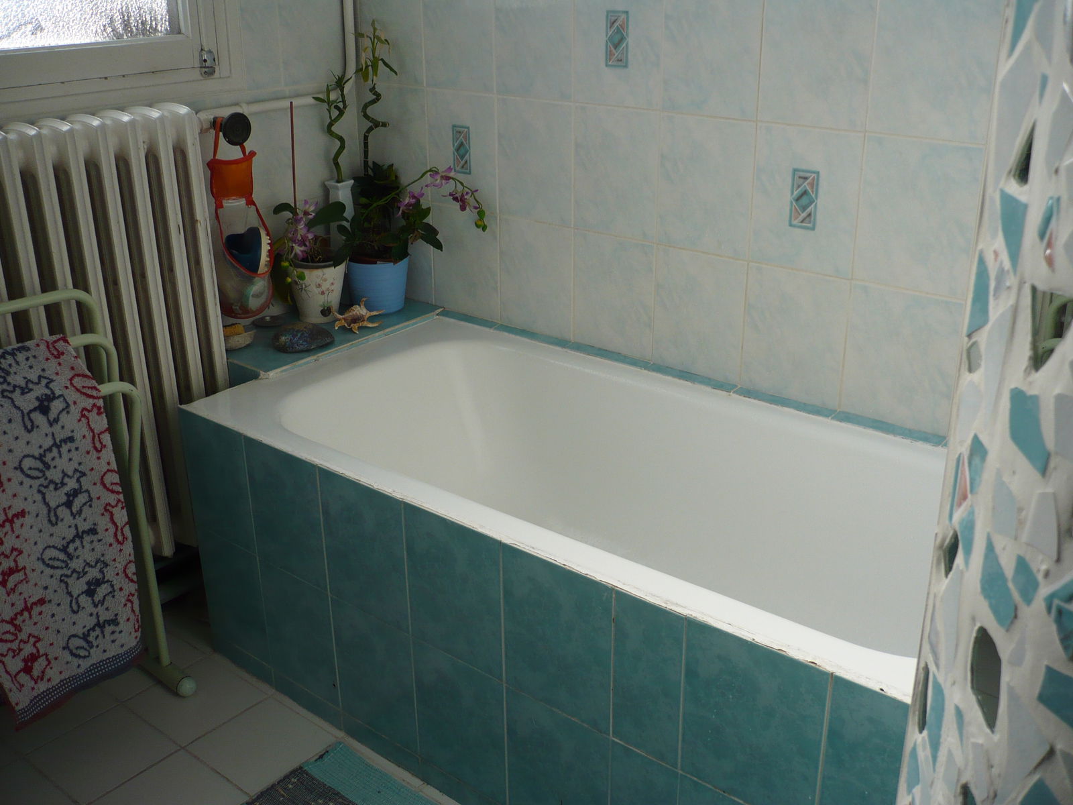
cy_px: 402
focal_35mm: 35
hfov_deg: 52.6
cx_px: 536
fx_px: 1085
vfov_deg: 40.7
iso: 100
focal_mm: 5.8
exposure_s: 1/500
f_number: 2.8
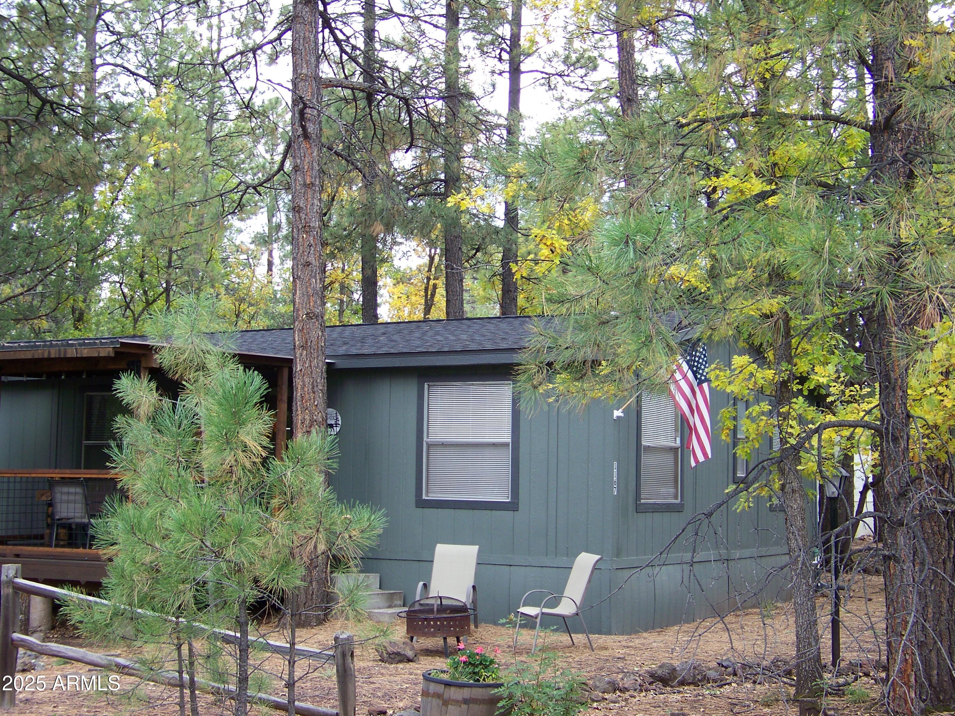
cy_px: 358
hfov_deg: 34.9
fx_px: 1517
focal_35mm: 55
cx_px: 478
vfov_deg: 26.6
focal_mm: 9.36
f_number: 3.2
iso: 64
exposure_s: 1/50
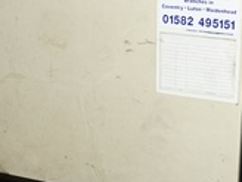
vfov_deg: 14.6
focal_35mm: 101
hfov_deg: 19.4
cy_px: 115
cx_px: 156
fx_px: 706
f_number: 3.5
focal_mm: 16
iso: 800
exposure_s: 1/10
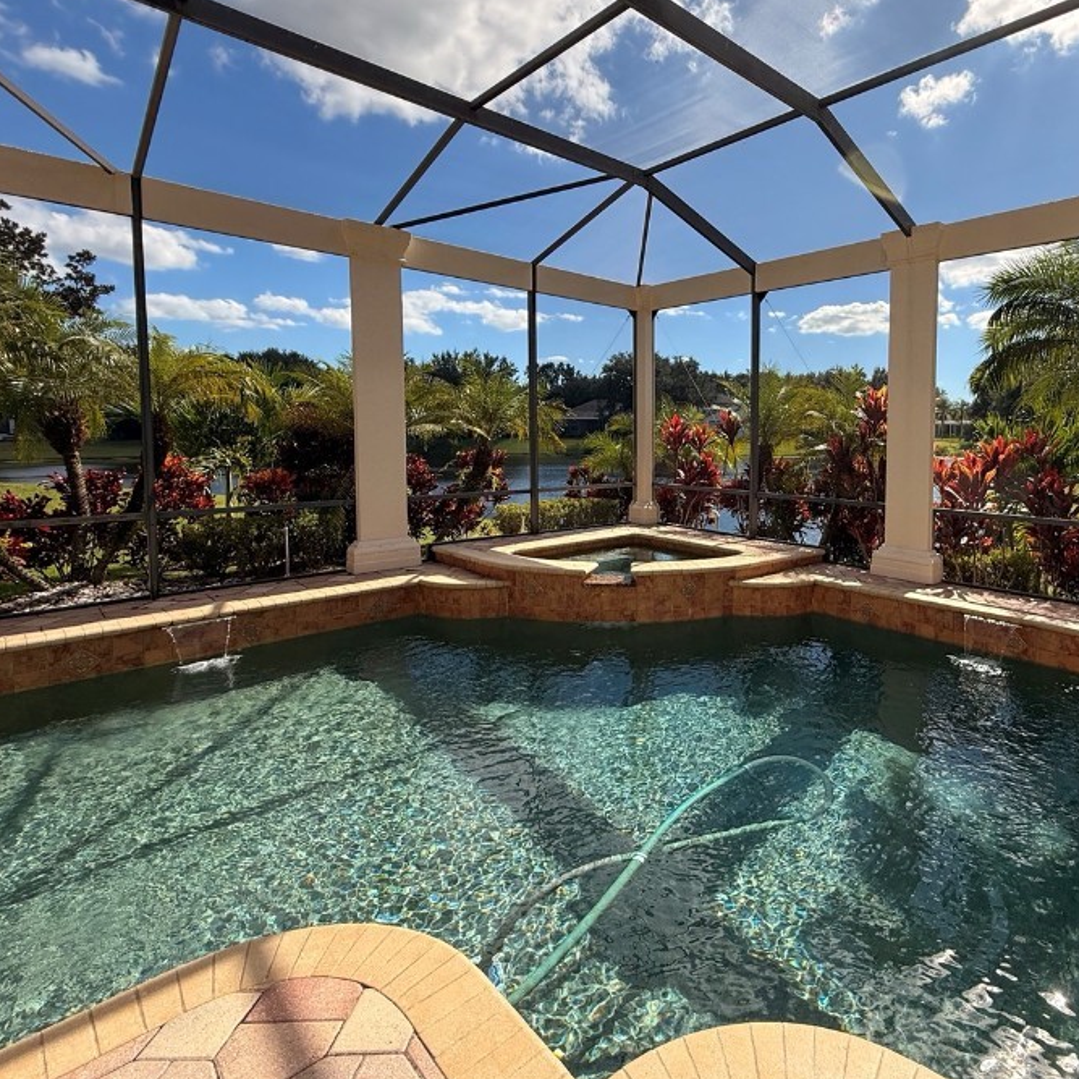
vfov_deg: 77.4
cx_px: 721
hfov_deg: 75.2
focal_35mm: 19
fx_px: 670
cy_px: 479
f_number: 2.2
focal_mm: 2.22
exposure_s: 1/1001
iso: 50
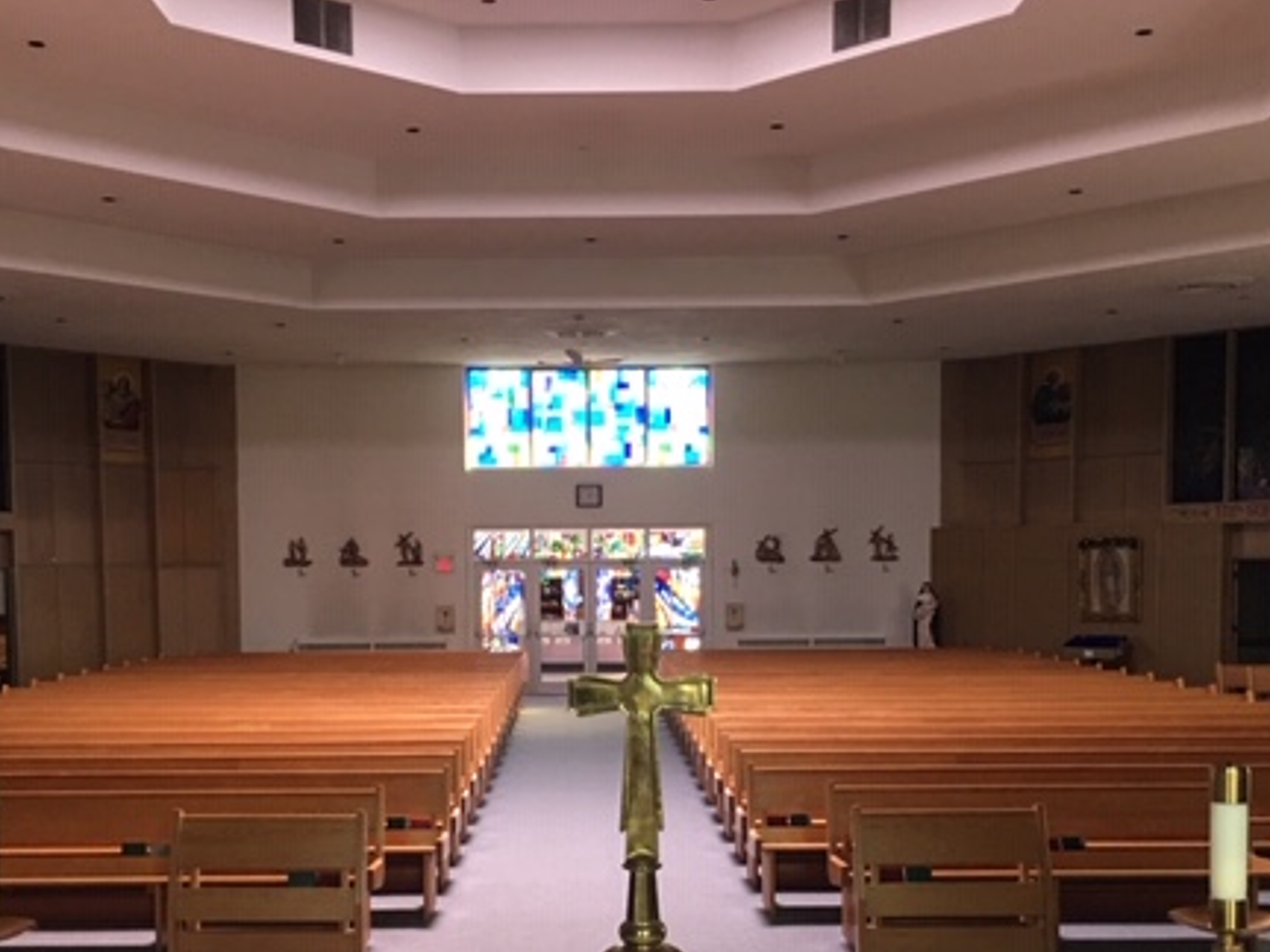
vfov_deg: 33.2
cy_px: 670
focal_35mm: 43
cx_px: 603
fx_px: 1578
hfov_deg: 43.8
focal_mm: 4.15
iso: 80
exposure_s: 1/15
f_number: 2.2
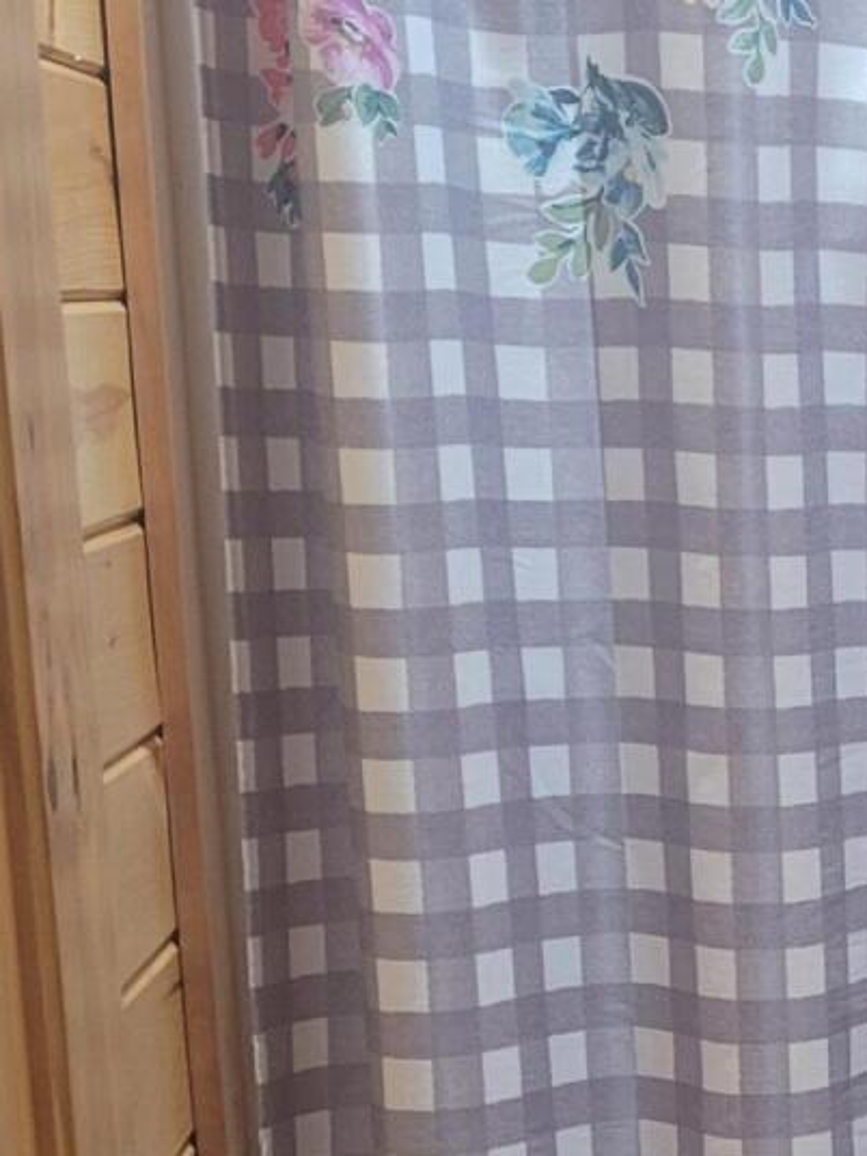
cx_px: 1359
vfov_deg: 20.0
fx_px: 3239
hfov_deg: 14.1
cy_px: 949
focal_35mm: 97
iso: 200
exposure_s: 1/40
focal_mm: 5.4
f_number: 1.8
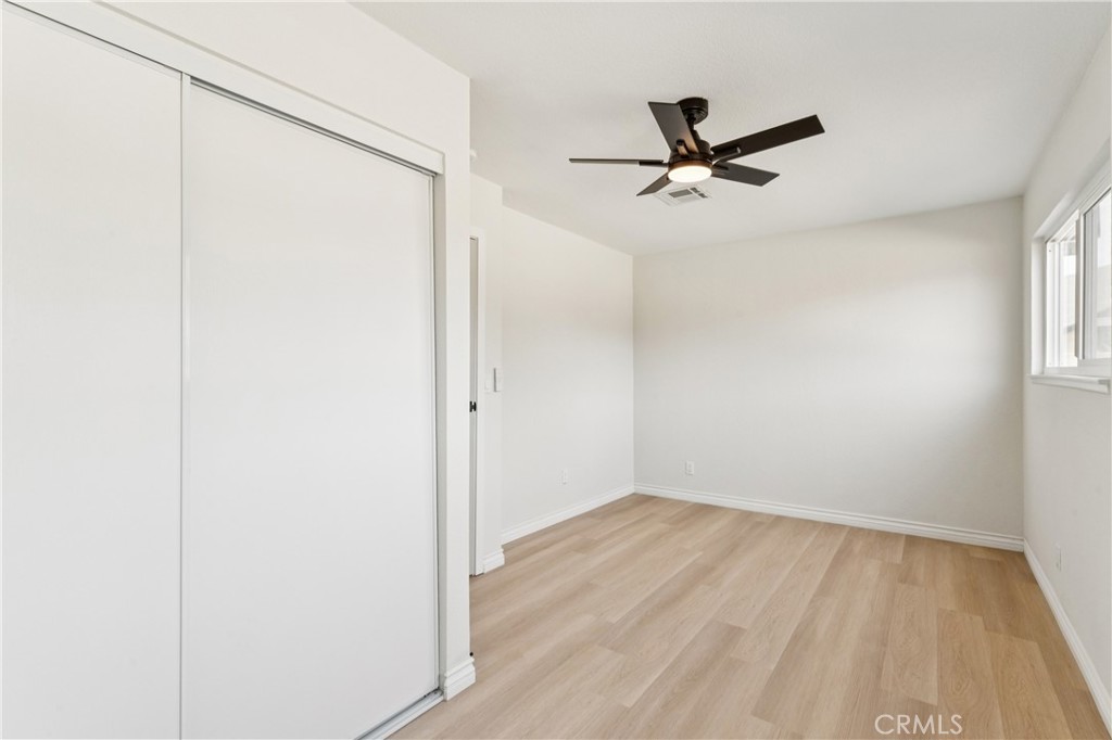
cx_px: 556
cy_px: 370
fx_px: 506
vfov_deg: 72.4
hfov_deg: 95.3
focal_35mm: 16
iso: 100
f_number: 13
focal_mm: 16.4
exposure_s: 1/10
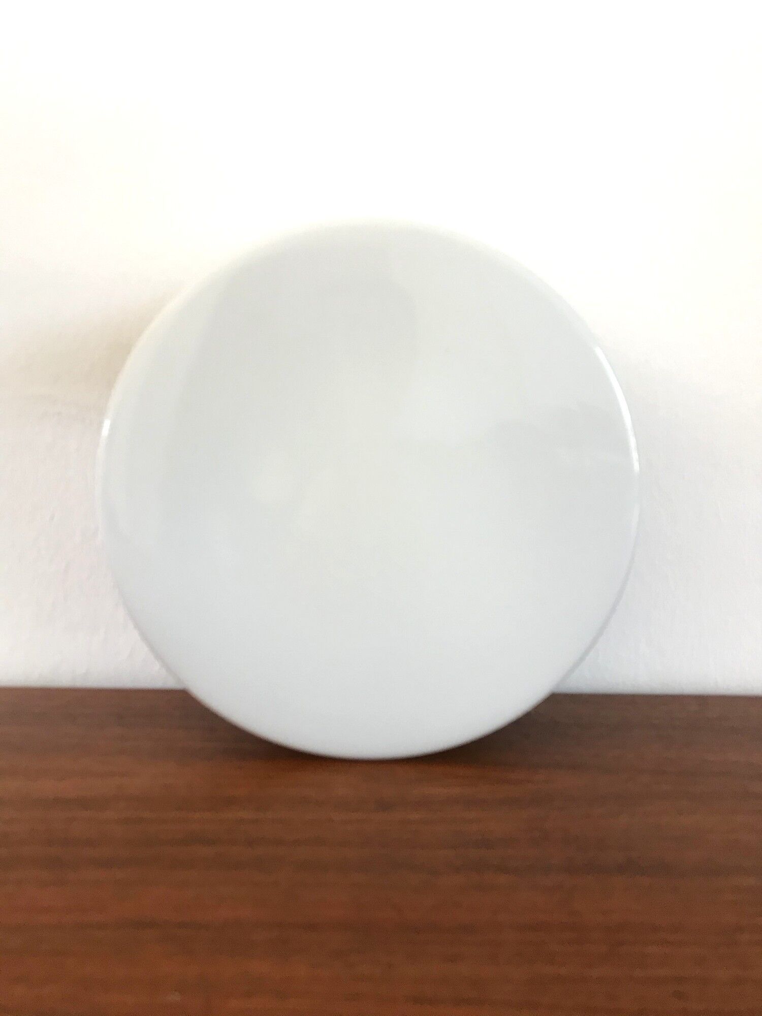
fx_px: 822
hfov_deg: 49.7
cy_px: 508
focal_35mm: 28
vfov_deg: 63.4
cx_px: 381
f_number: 1.8
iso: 25
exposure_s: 1/33
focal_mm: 3.99
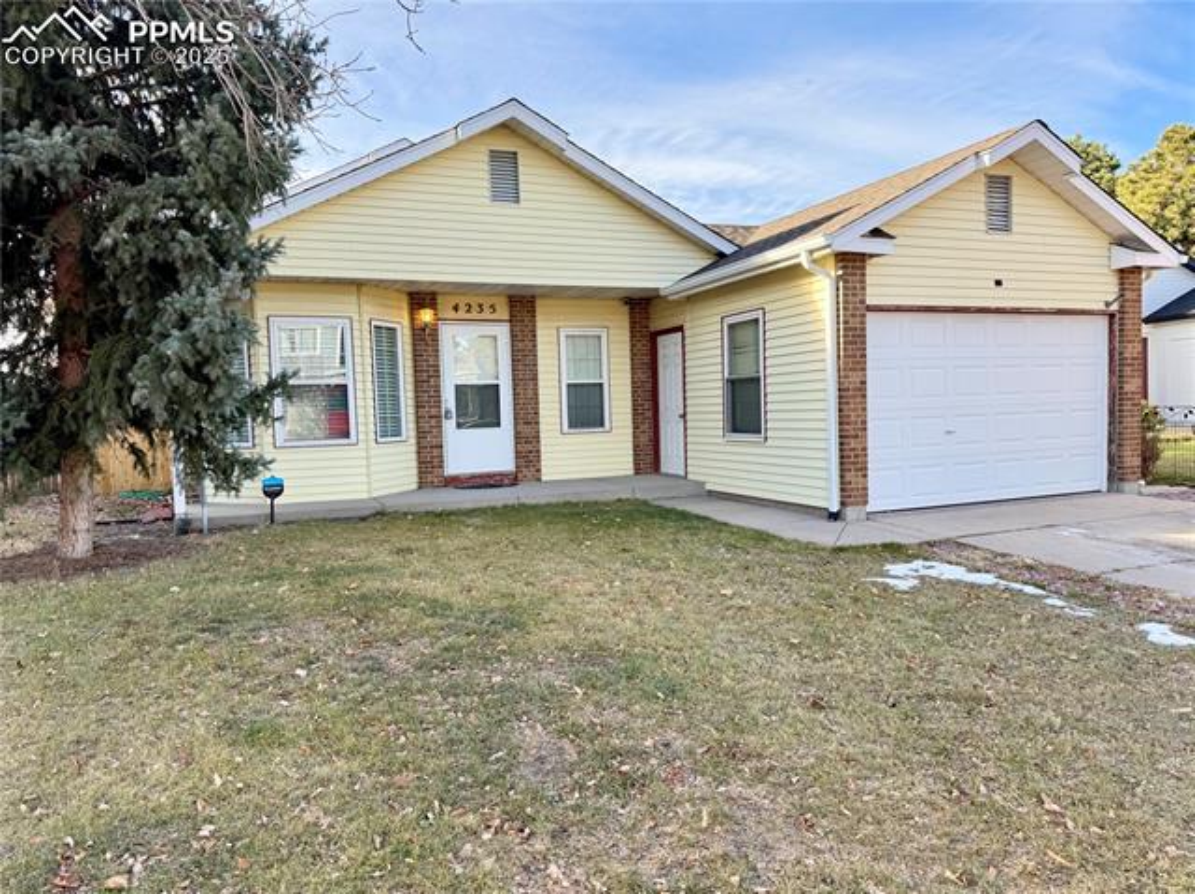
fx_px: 828
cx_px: 598
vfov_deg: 56.8
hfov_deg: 71.6
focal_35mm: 24
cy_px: 447
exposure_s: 1/707
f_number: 1.78
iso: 80
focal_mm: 6.76
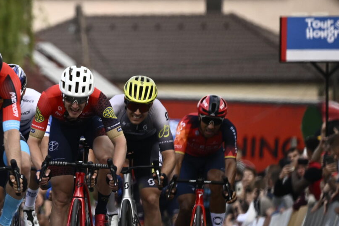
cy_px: 138
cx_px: -185
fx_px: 8361
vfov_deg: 1.5
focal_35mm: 888
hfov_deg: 2.3
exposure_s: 1/1250
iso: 500
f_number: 5.6
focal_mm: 280
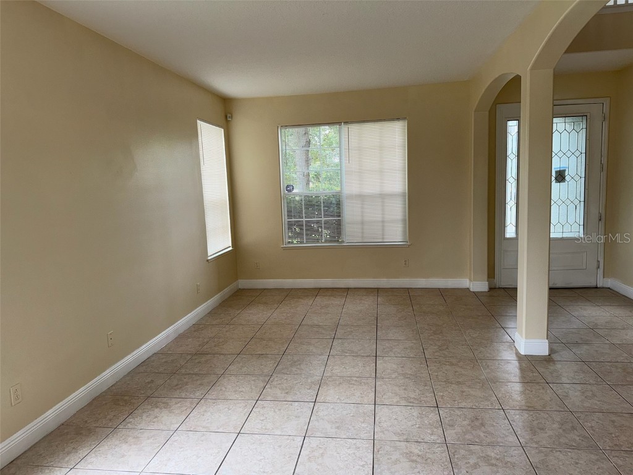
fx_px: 439
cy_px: 238
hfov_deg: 71.6
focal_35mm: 24
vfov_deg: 56.8
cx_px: 316
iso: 50
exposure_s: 1/232
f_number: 1.78
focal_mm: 6.76
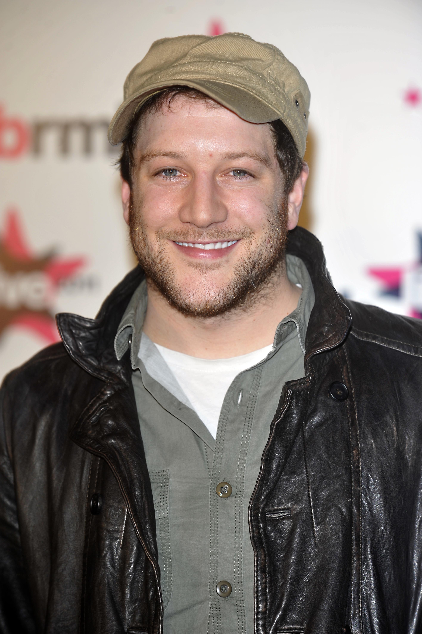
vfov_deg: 11.1
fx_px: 3257
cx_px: 211
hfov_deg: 7.4
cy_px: 317
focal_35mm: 185
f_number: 5.6
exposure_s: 1/160
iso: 400
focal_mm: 185
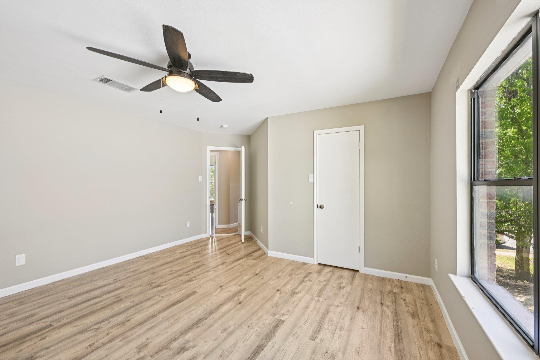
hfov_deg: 100.4
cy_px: 180
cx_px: 270
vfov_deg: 77.3
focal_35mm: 15
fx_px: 225
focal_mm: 15
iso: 100
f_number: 6.7
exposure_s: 1/30
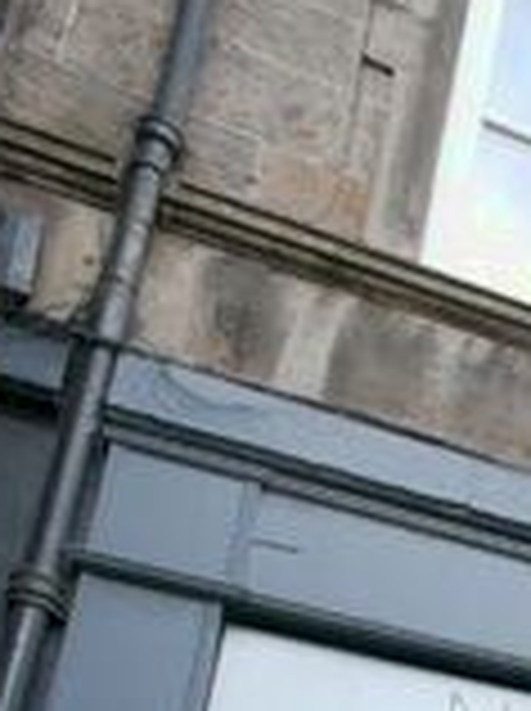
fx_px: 1272
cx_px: 1078
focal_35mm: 62
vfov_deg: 25.2
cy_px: 1015
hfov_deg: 17.0
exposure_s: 1/60
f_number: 4
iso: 320
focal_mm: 7
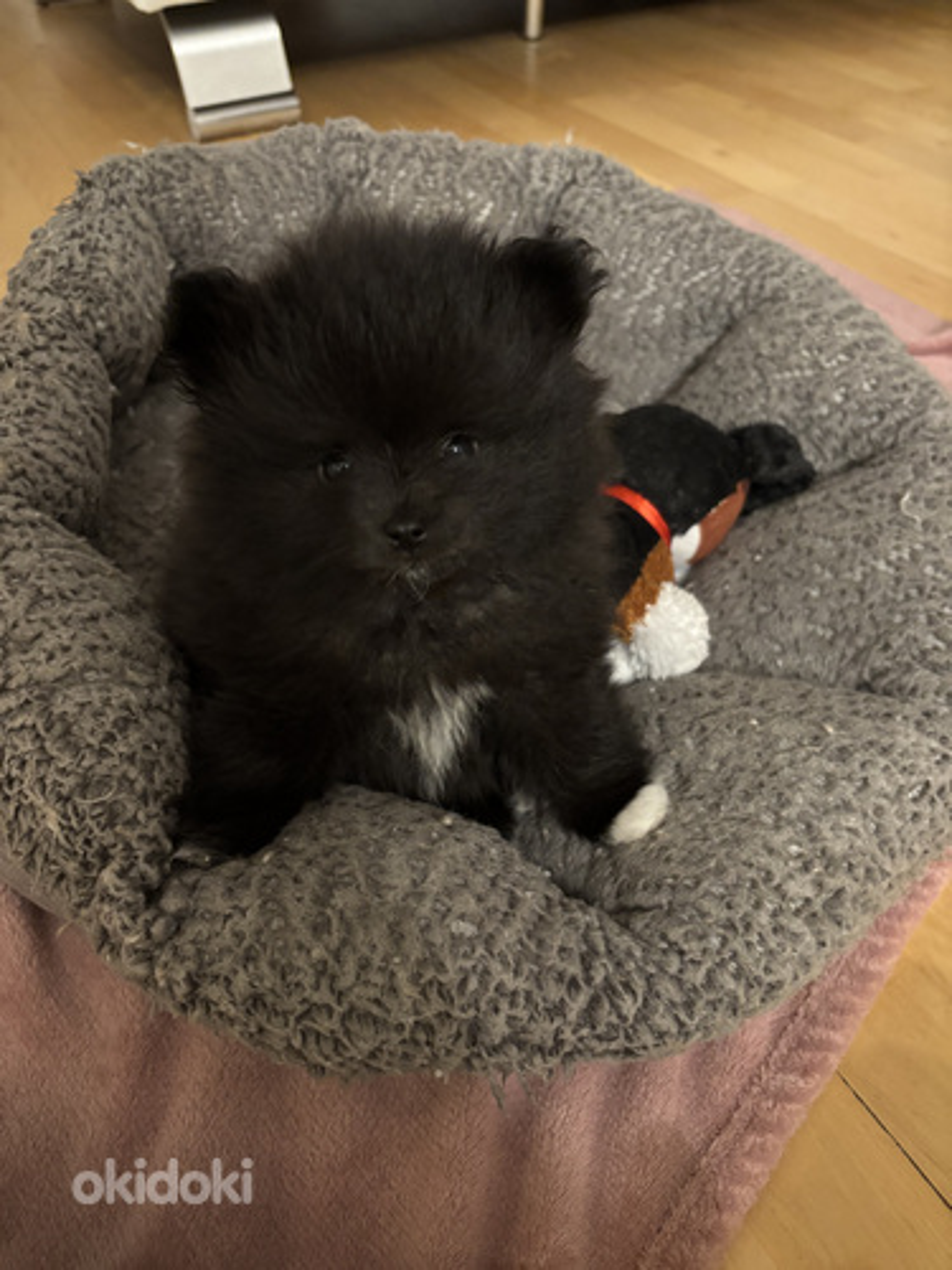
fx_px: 953
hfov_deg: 53.1
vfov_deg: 67.3
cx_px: 476
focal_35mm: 26
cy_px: 635
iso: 800
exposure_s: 1/25
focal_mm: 5.96
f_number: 1.6
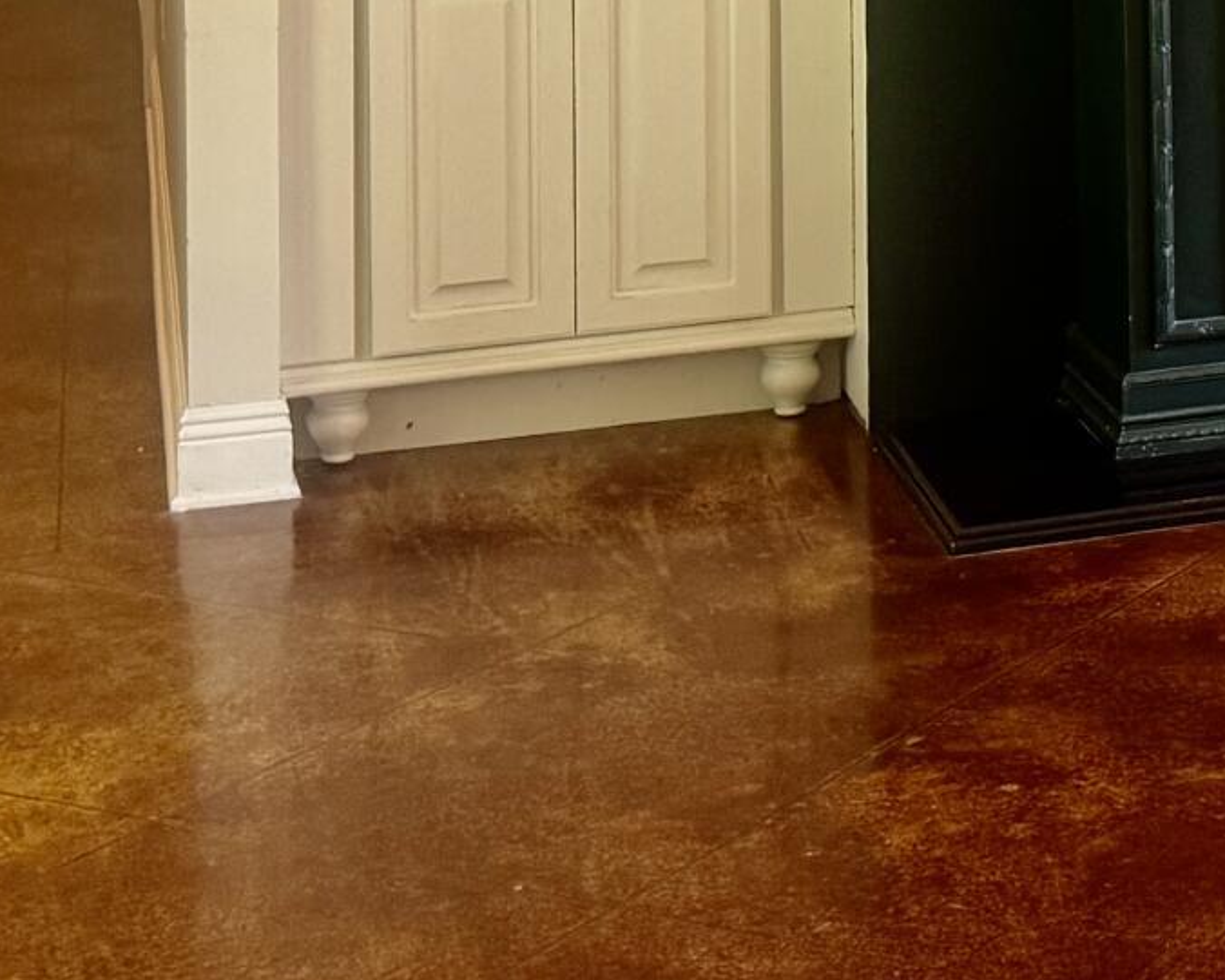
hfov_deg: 17.3
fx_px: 3771
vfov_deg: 13.9
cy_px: -502
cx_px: 1602
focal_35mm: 104
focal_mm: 6.76
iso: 200
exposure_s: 1/60
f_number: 1.78
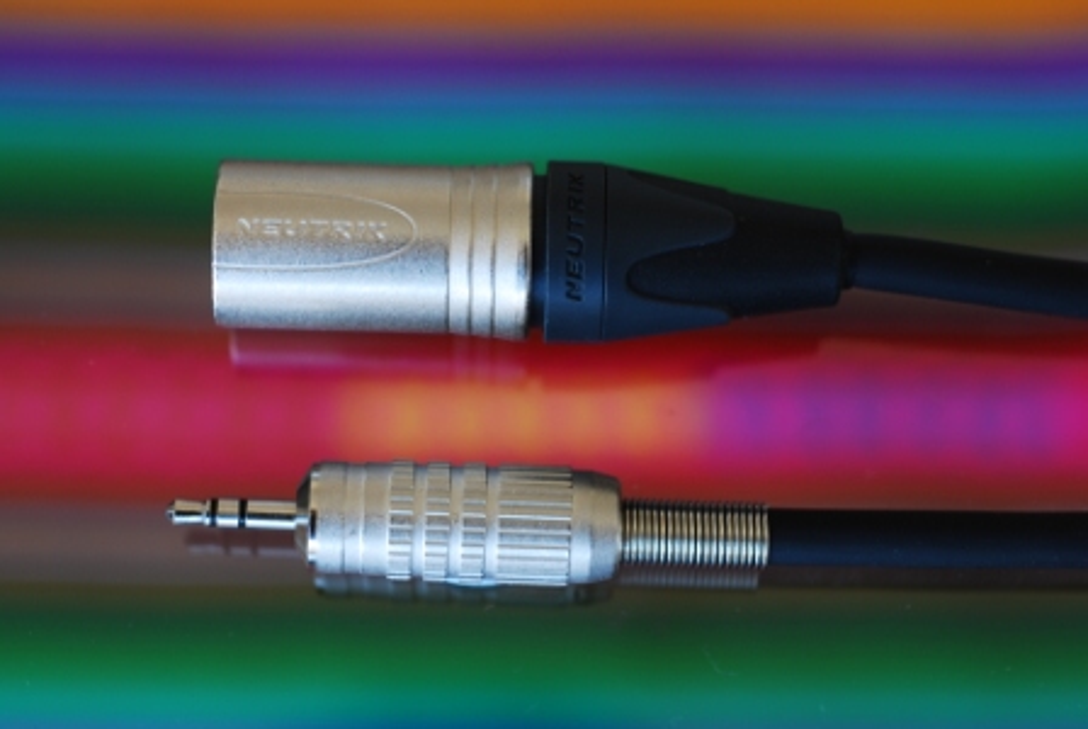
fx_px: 2724
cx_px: 544
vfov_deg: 15.2
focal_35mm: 90
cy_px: 364
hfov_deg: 22.6
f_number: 5.6
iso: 100
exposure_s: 1/8
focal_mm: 60
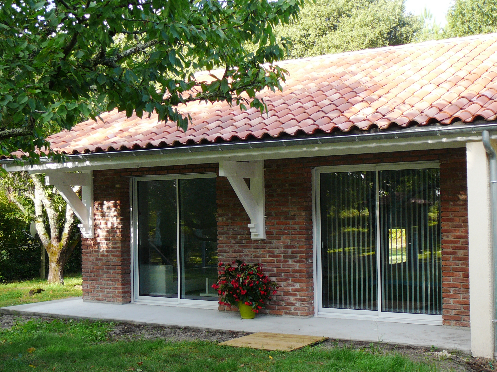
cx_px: 248
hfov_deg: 36.8
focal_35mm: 52
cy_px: 186
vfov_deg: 28.0
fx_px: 747
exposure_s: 1/100
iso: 80
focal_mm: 7.8
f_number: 3.4
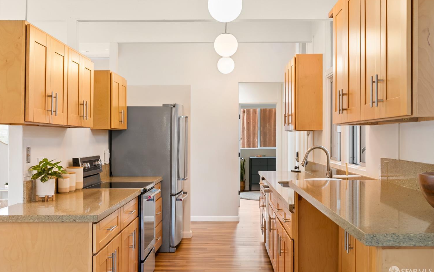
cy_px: 132
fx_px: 497
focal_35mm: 42
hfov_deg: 47.2
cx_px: 216
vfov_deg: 30.6
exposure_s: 1
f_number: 8
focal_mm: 41
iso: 125
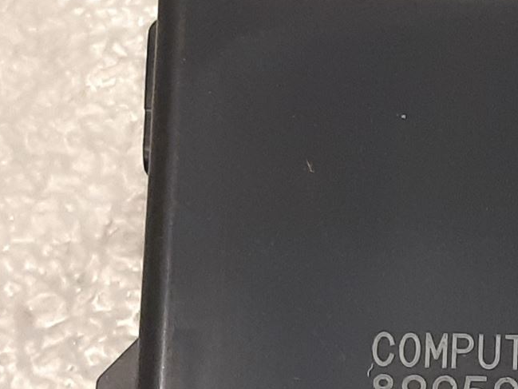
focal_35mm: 82
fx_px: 1227
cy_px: 365
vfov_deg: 17.7
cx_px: 665
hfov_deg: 21.6
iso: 200
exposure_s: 1/33
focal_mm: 3.93
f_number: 1.7
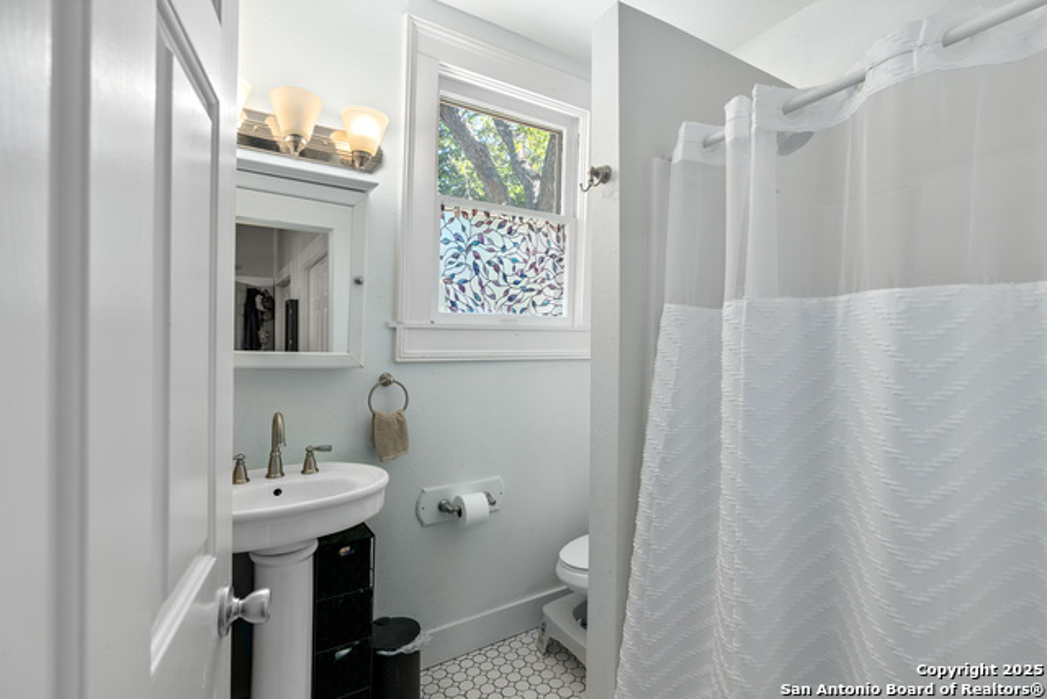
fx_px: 465
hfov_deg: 96.7
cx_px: 524
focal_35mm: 16
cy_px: 350
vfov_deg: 73.8
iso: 320
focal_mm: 16
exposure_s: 1/2.5
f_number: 7.1
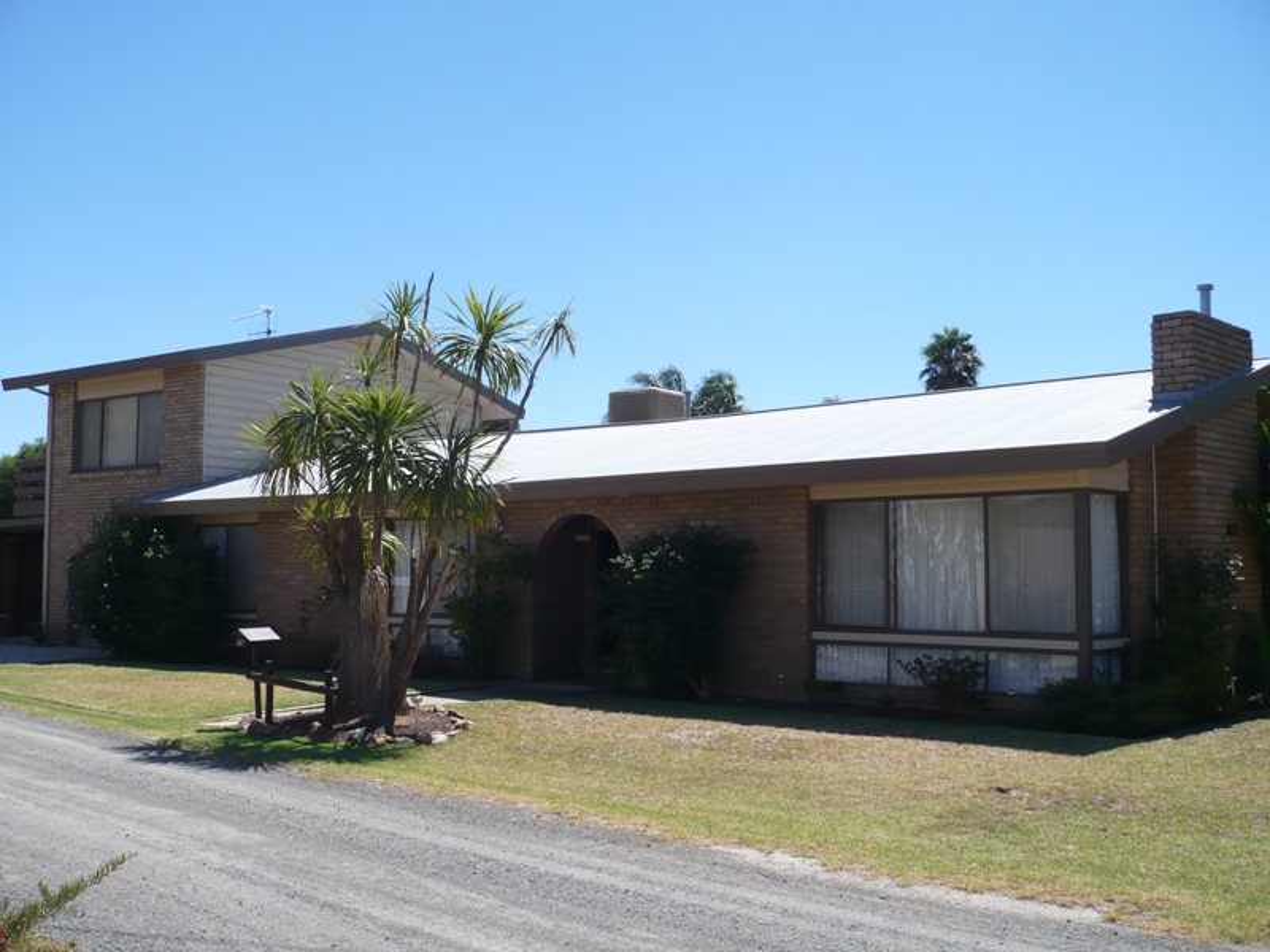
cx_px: 635
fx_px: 1321
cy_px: 476
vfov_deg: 39.7
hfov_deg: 51.4
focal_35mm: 36
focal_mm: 6
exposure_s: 1/200
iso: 100
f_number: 8
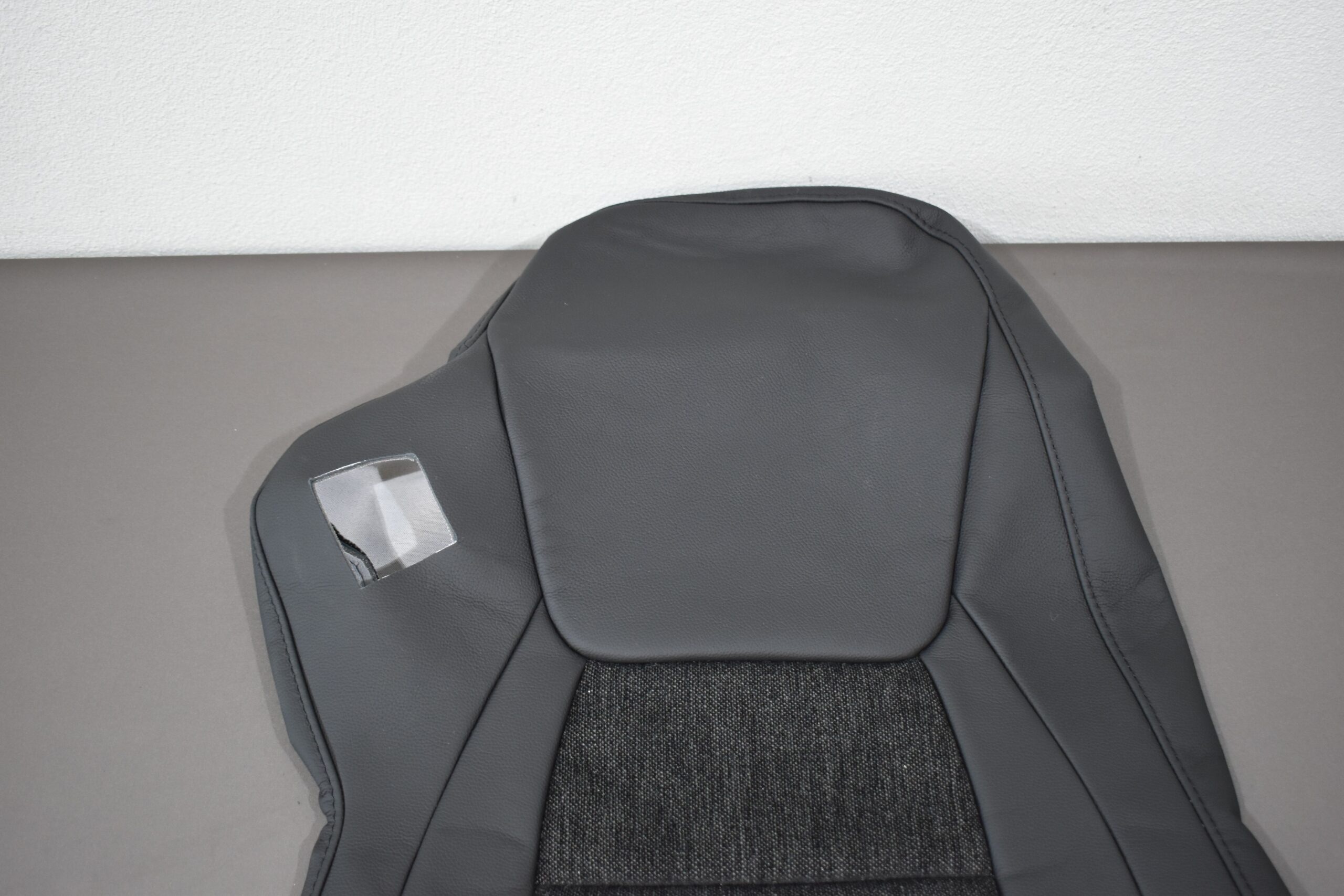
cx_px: 672
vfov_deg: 33.0
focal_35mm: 40
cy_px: 448
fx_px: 1512
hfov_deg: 47.9
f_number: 4
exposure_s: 1/125
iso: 900
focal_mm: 27
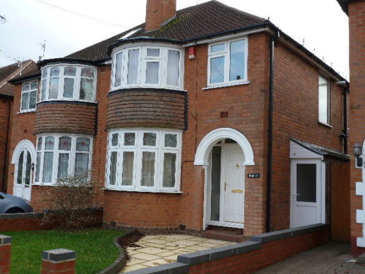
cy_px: 137
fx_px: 380
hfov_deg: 51.4
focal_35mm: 36
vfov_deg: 39.6
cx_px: 182
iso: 100
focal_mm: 6.4
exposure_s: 1/100
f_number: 3.7
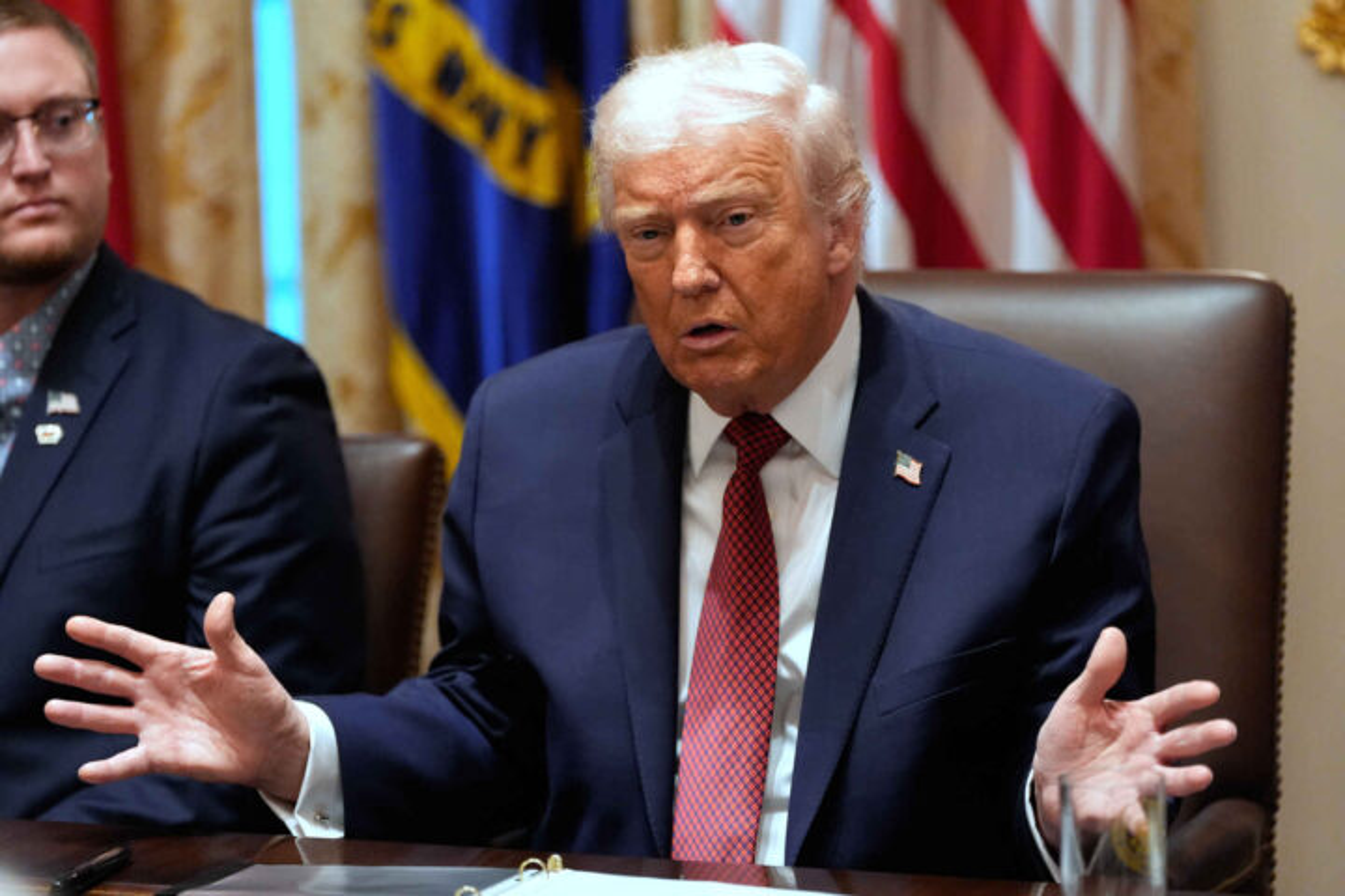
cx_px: 672
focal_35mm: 148
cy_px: 448
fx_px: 5529
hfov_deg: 13.9
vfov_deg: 9.3
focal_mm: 148
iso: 4000
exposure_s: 1/250
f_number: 2.8
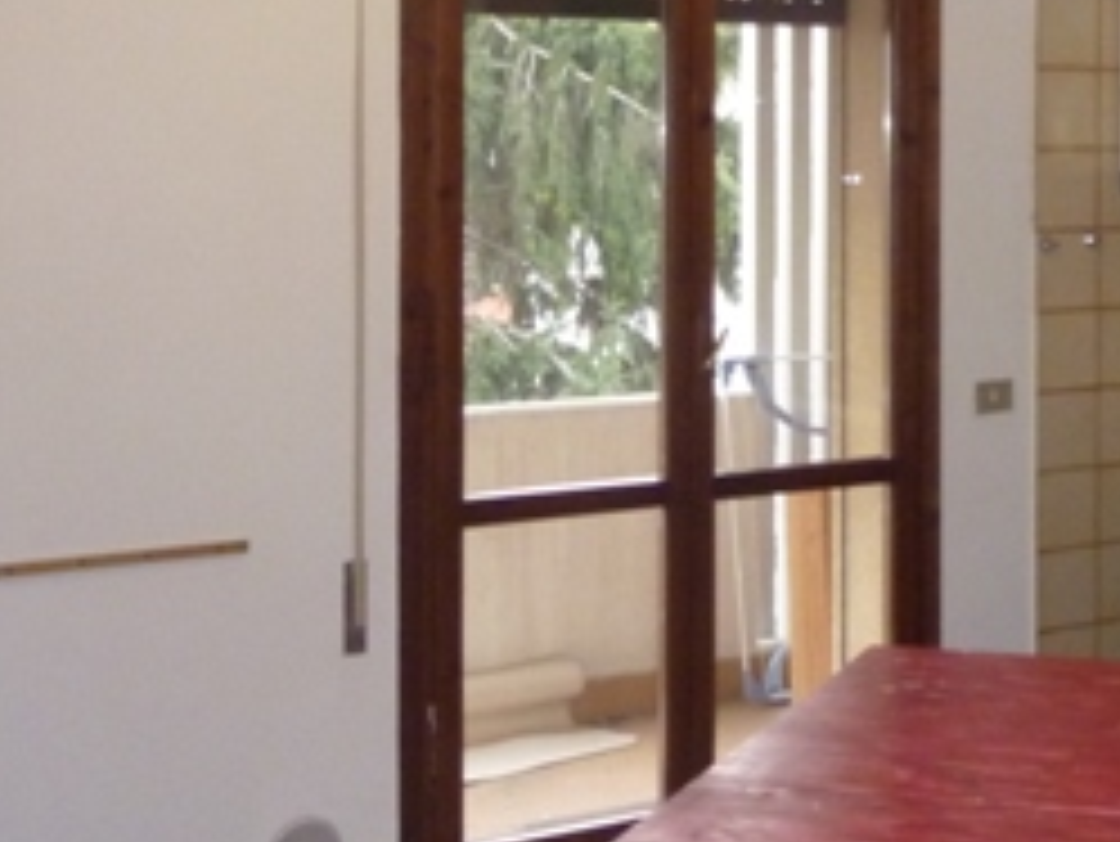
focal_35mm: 67
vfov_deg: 21.8
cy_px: 230
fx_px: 2169
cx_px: 920
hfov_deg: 28.3
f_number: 3.3
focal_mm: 4.1
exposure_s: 1/30
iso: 320
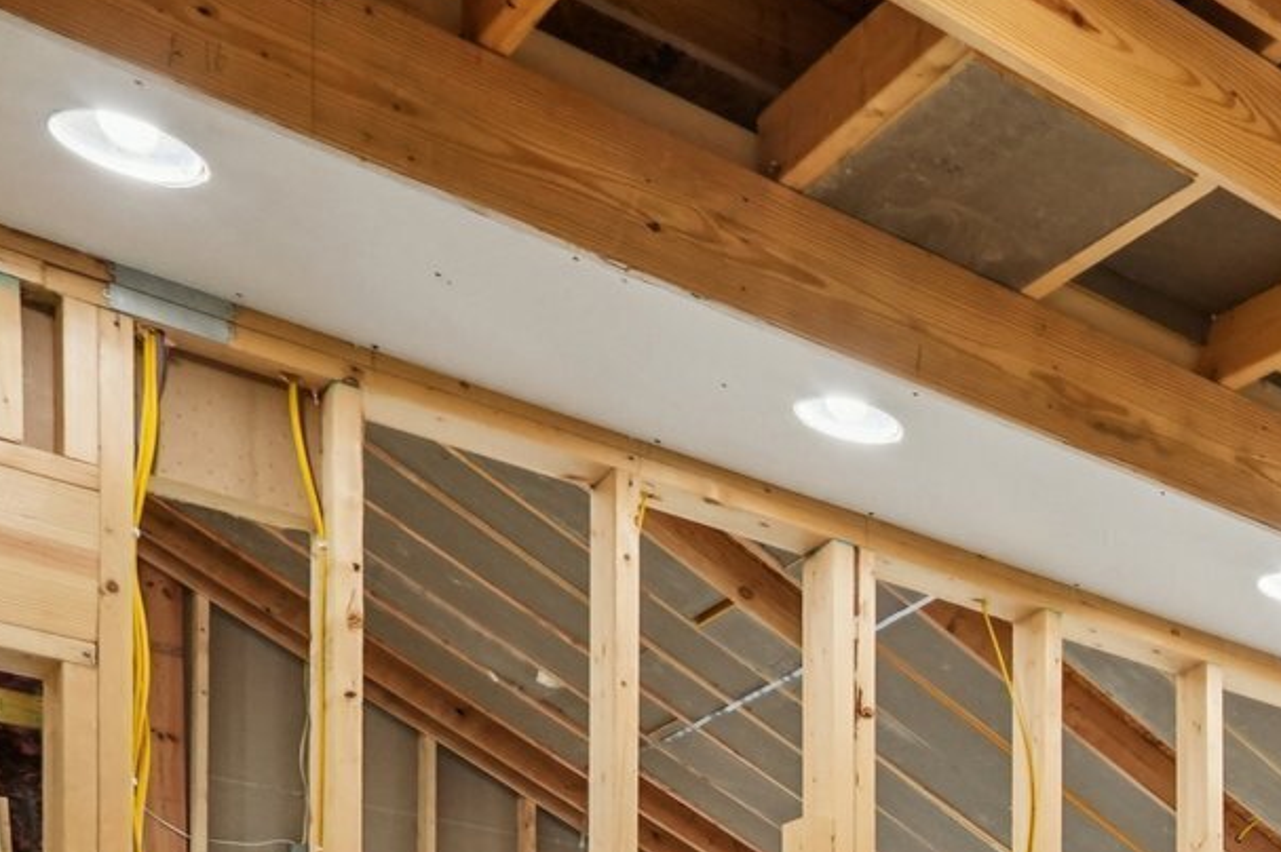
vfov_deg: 20.0
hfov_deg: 26.0
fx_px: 1980
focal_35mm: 56
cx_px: 1944
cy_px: 1378
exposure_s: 1/30
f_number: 8
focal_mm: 16.5
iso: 500
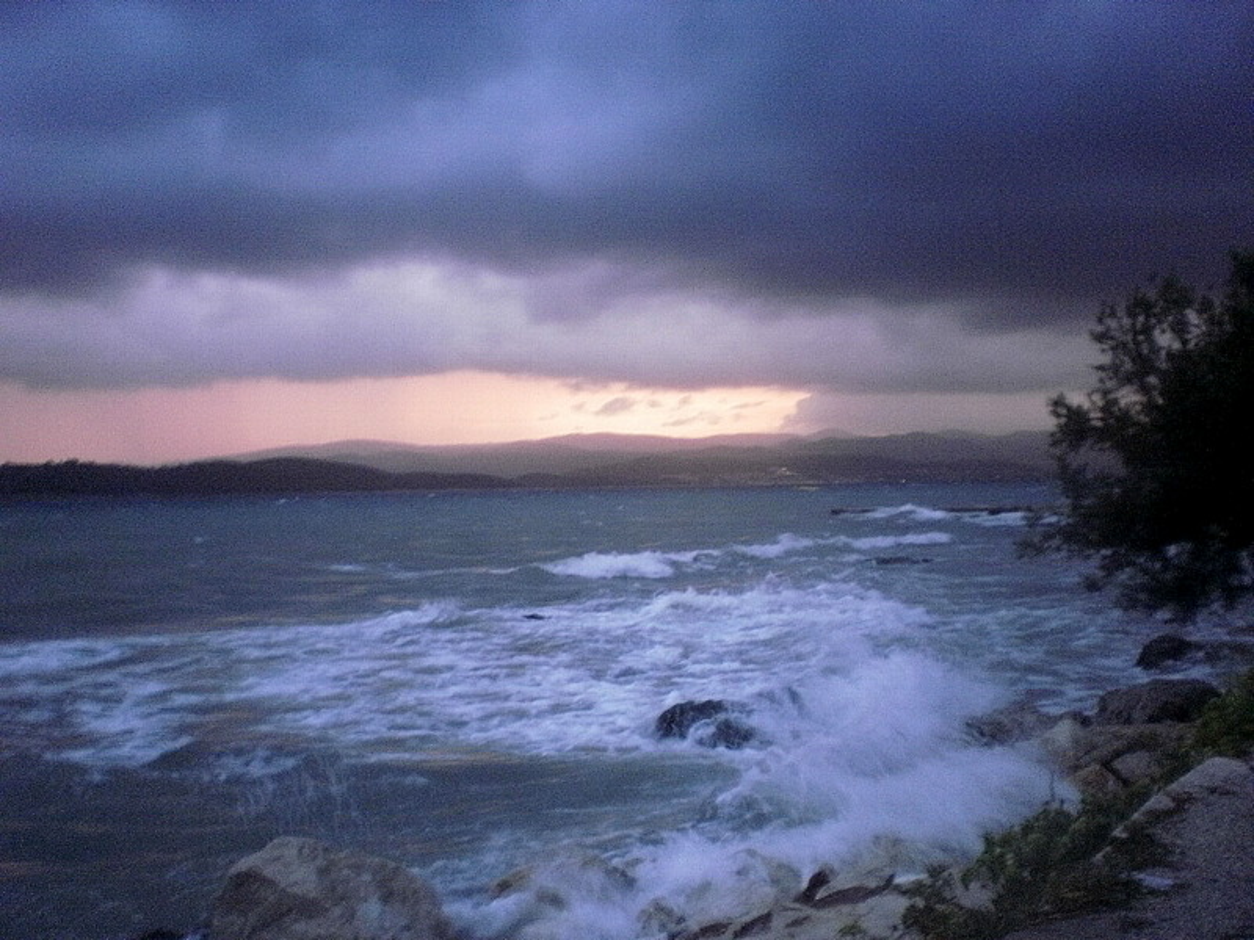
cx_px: 627
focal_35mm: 38
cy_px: 470
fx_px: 1377
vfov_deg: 37.7
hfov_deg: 49.0
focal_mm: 6.3
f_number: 3.1
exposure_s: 1/25
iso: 400
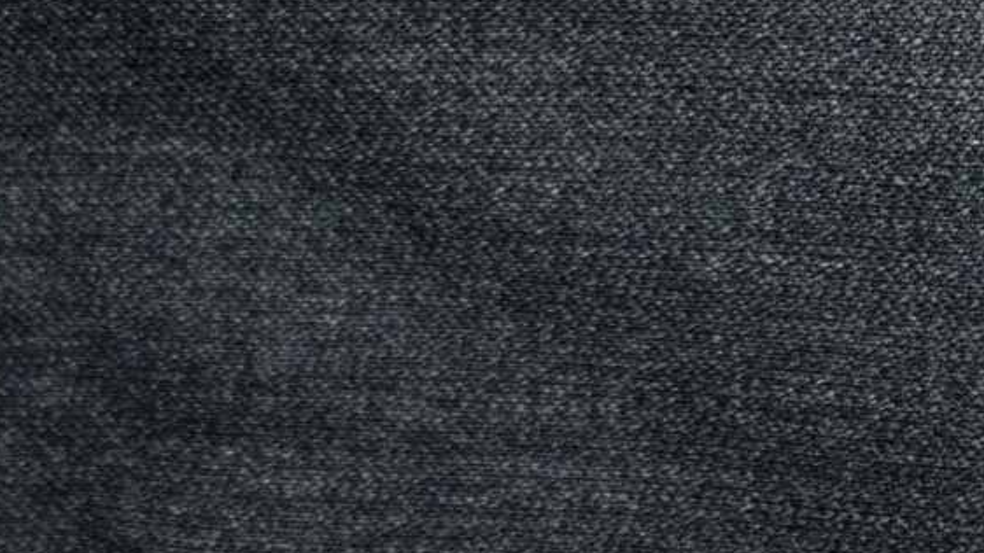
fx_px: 5348
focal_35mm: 205
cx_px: 727
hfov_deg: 10.5
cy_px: -599
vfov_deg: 5.8
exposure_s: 1/50
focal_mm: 68
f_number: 6.3
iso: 400
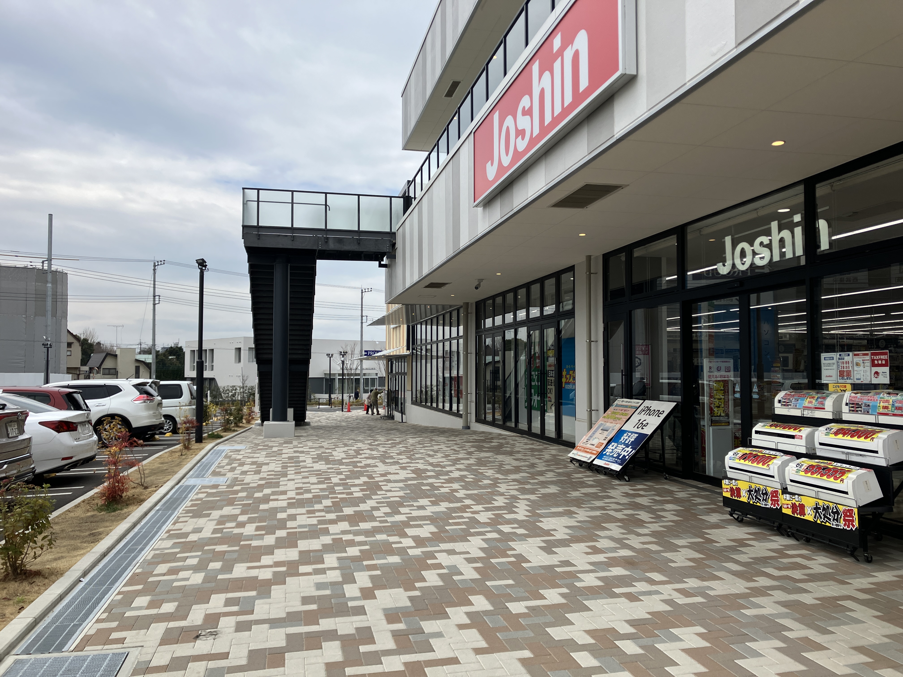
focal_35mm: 28
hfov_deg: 63.4
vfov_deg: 49.7
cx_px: 452
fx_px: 730
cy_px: 338
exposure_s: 1/2114
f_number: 1.8
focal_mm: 3.99
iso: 32
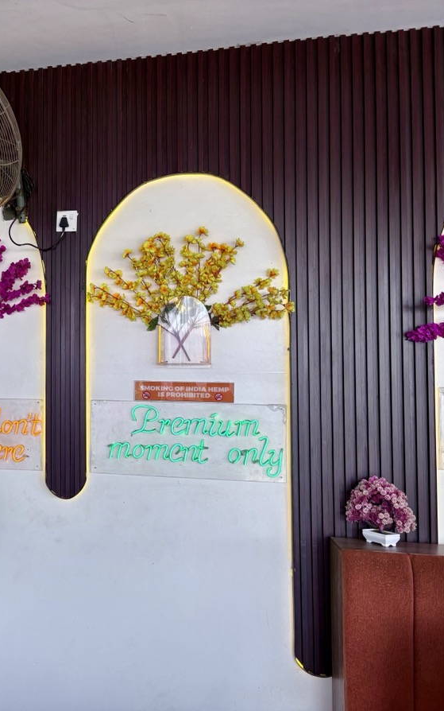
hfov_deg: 31.8
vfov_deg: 52.7
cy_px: 357
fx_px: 716
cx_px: 2
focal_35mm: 37
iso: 40
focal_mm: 5.96
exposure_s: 1/121
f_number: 1.6
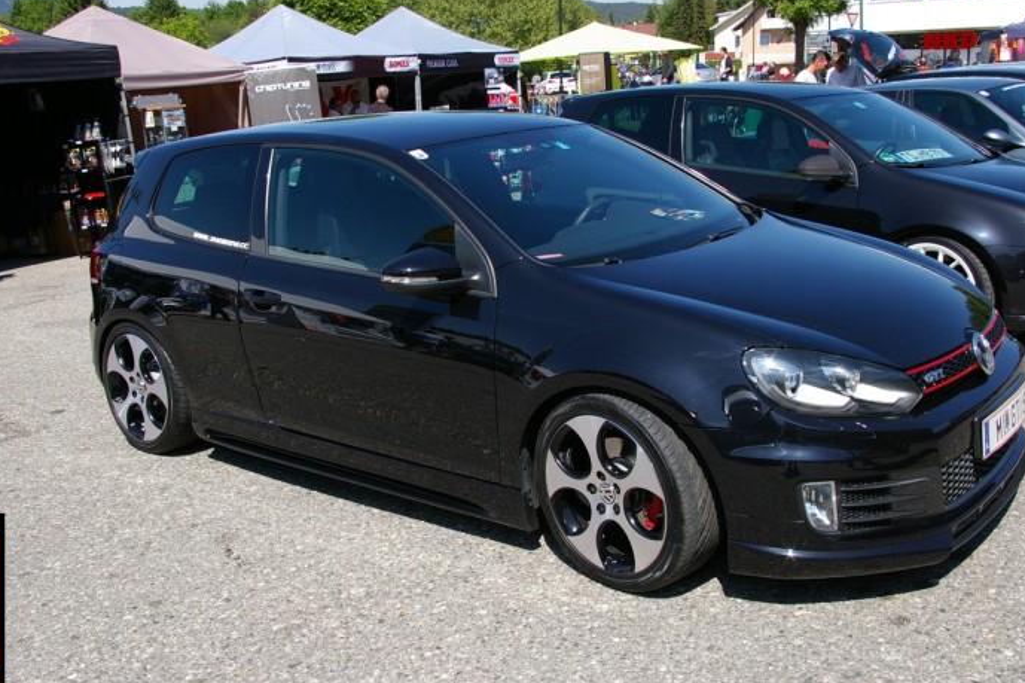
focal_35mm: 37
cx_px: 472
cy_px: 307
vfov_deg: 36.3
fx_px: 1041
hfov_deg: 52.4
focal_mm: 21
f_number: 8
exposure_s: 1/250
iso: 200
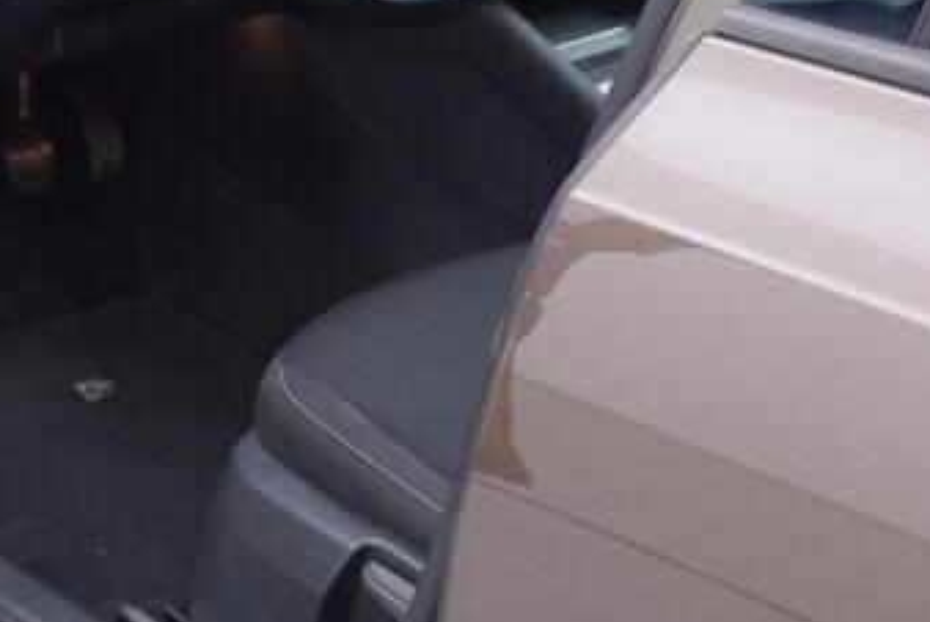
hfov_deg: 18.2
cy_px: 65
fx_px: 2818
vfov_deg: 12.5
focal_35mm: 109
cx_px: -47
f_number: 2.8
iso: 125
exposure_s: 1/40
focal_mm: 24
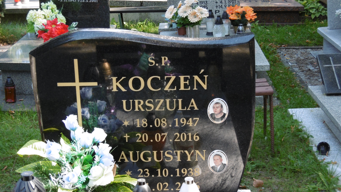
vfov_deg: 16.1
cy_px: 108
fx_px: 678
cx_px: 169
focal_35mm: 75
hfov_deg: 28.2
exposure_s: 1/60
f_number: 4.4
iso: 100
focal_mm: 12.1
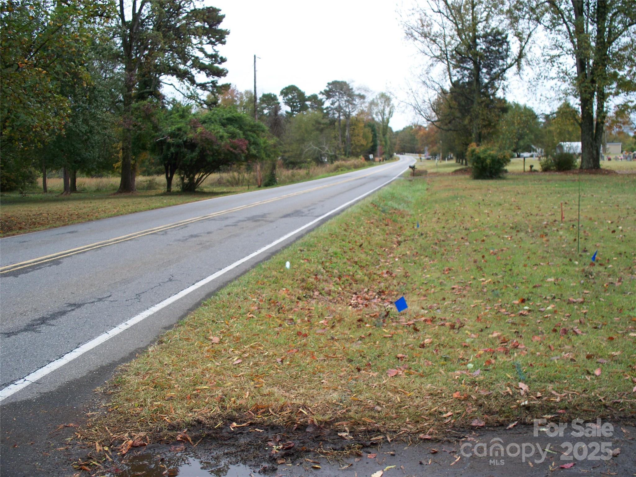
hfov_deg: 51.4
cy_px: 238
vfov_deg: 39.7
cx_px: 318
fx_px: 661
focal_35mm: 36
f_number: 2.8
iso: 64
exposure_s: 1/160
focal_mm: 7.54
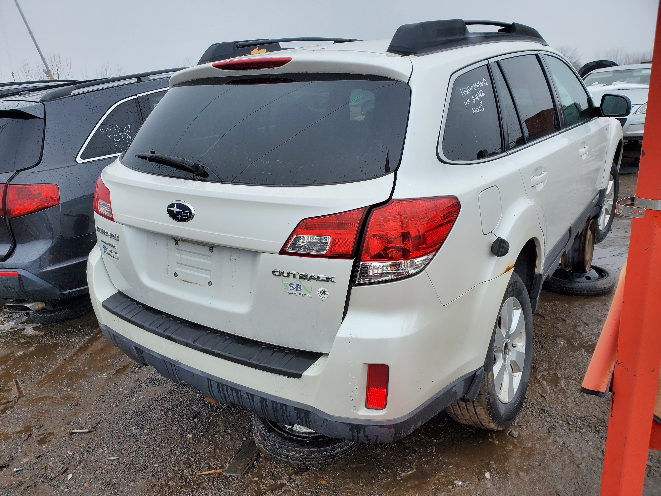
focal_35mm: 26
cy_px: 248
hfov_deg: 67.3
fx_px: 496
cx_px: 330
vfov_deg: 53.1
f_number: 2.4
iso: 50
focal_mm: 4.3
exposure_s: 1/329
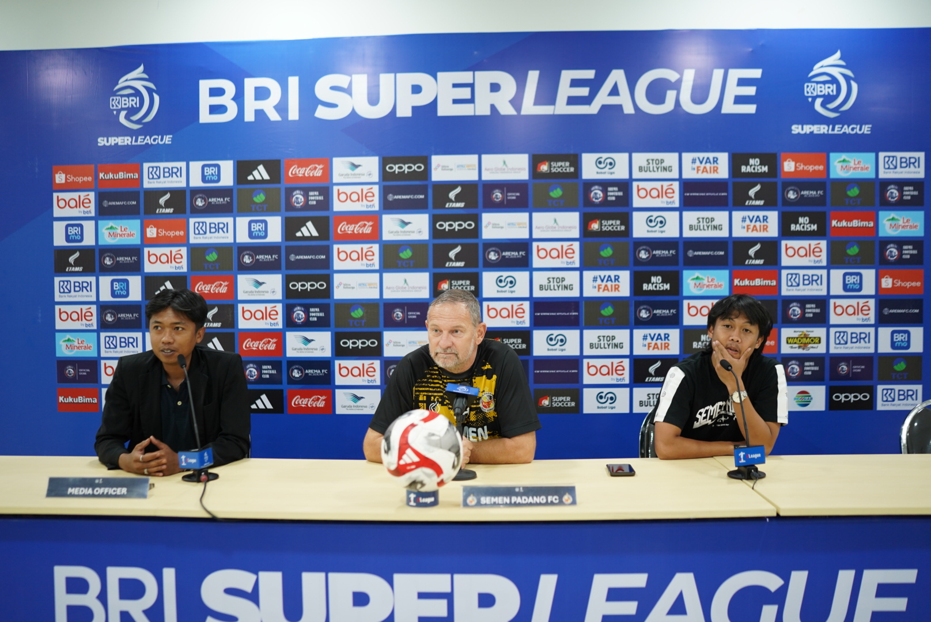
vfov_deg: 37.9
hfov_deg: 54.4
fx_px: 906
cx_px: 466
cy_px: 311
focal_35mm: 35
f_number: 1.4
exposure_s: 1/160
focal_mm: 35
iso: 500
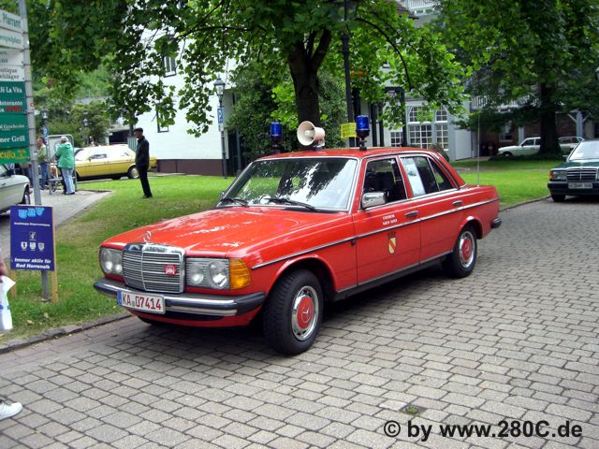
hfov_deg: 49.0
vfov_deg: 37.7
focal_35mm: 38
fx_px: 658
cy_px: 224
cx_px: 300
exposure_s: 1/125
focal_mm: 6.2
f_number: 2.7
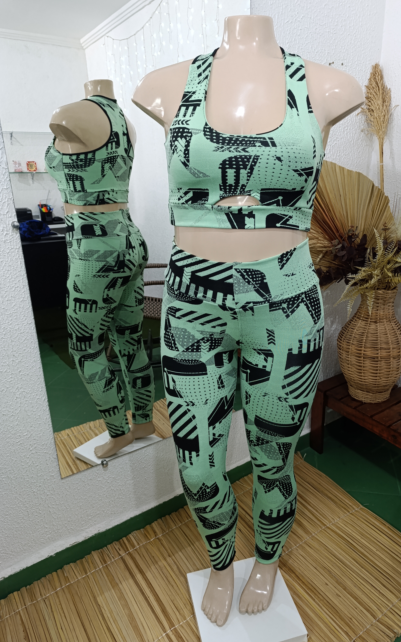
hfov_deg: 49.1
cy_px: 319
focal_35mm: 25
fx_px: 437
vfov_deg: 72.5
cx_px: 234
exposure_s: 1/60
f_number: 1.6
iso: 1250
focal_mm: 6.14
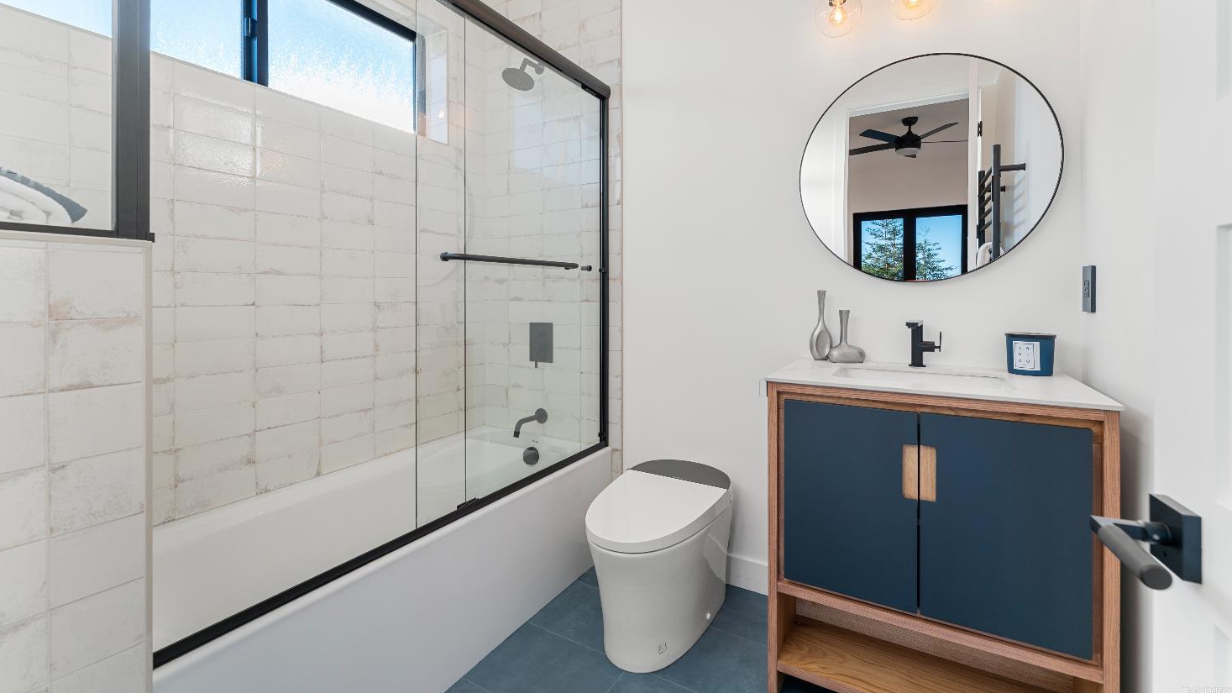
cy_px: 304
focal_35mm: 15
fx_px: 490
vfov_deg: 70.3
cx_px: 621
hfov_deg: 103.0
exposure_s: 1/6
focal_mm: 14
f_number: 7.1
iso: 100
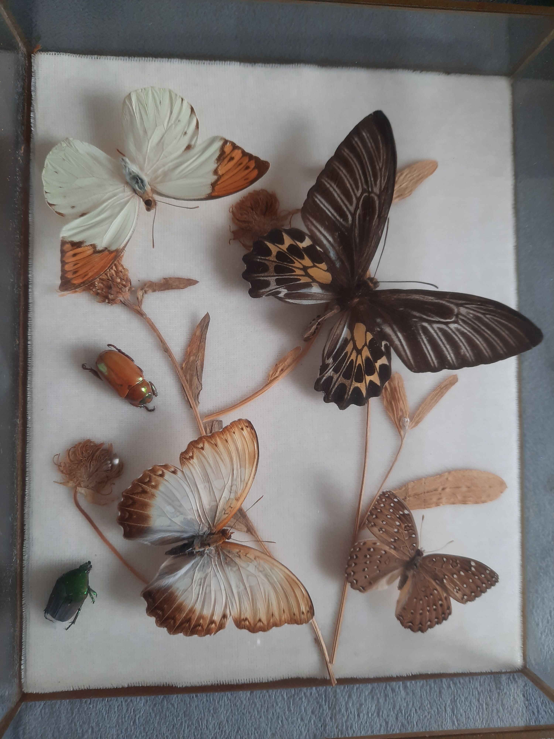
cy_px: 370
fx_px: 533
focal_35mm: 25
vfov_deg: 69.4
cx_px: 277
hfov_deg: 54.9
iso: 125
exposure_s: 1/50
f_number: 2
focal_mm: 4.6
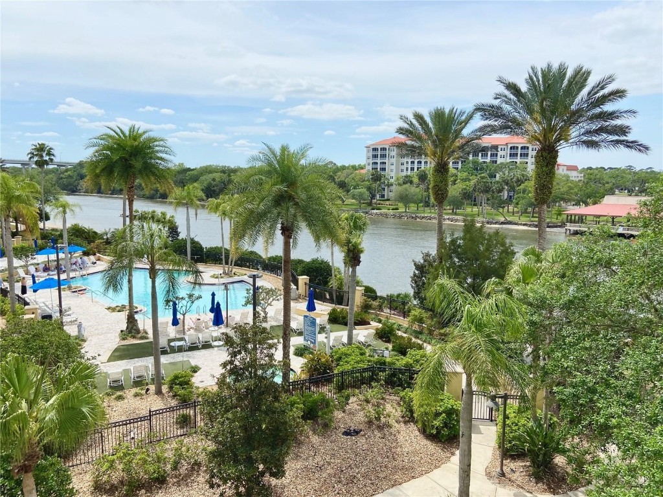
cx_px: 332
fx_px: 498
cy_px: 248
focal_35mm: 26
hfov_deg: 67.3
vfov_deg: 53.1
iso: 32
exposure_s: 1/3610
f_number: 1.8
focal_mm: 4.25
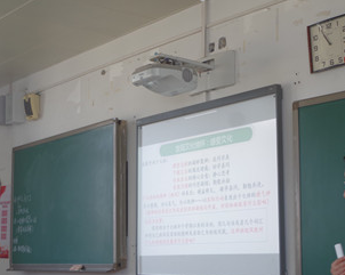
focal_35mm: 67
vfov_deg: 22.7
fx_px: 683
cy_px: 161
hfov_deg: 28.3
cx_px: 202
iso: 200
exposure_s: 1/40
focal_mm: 24.38
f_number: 4
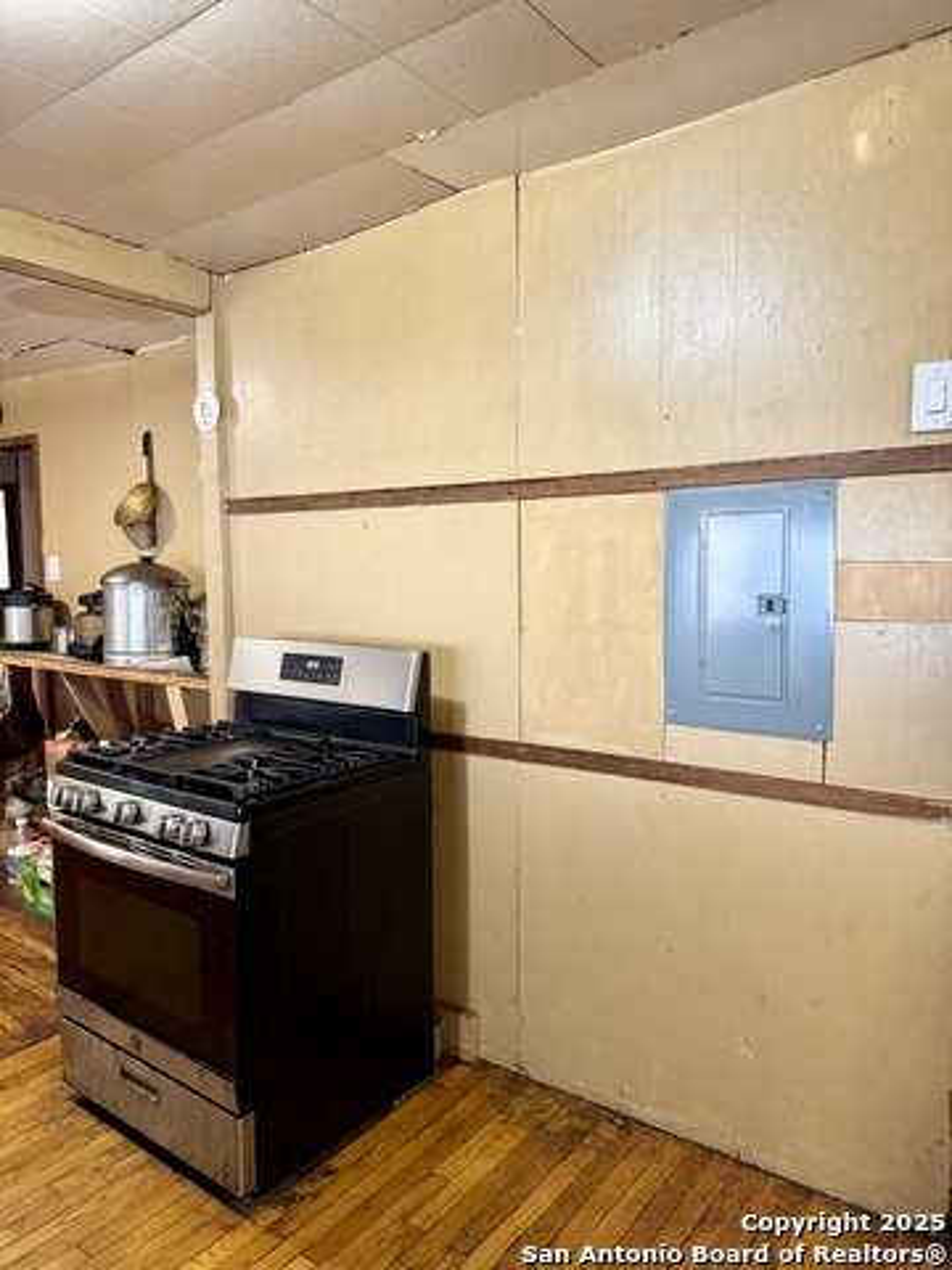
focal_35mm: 24
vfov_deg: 71.6
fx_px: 880
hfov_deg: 56.8
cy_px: 635
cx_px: 476
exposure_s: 1/60
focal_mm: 6.76
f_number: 1.78
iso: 500
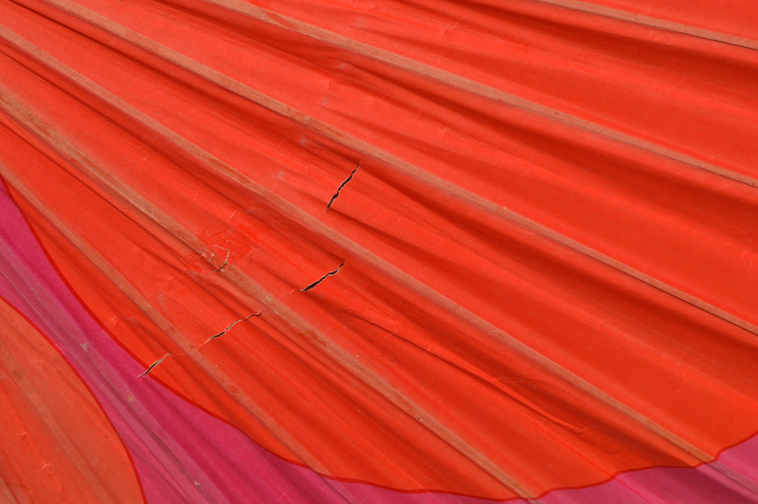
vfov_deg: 18.2
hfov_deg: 27.0
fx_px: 1578
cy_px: 249
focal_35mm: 75
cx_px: 393
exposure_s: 1/320
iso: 100
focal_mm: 46
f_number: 9
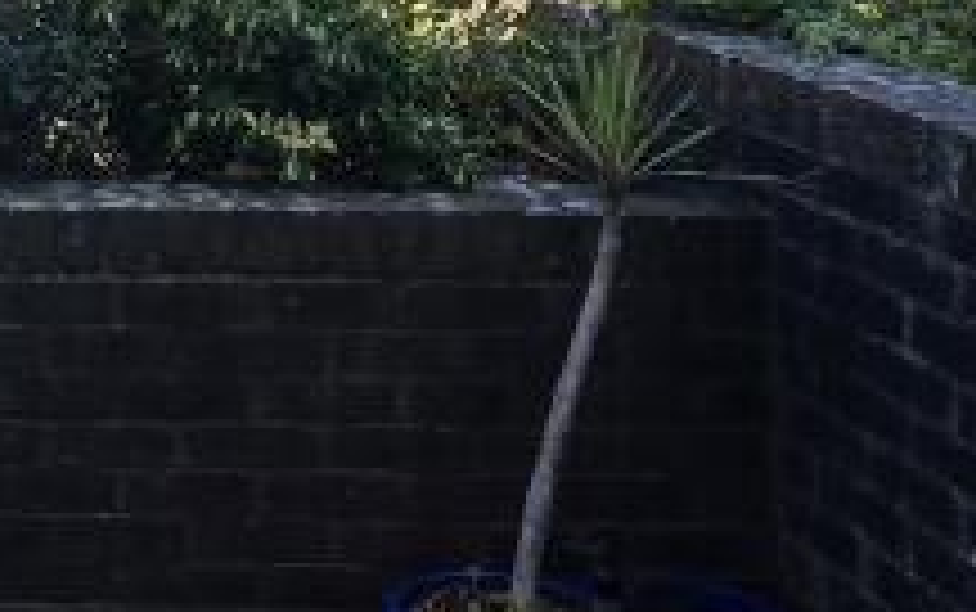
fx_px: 1730
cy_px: -324
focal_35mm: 65
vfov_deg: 17.8
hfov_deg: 25.4
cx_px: -409
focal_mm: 2.2
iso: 50
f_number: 2.2
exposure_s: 1/1307
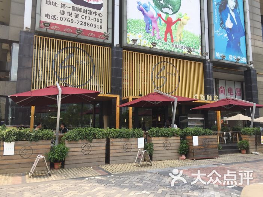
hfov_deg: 61.7
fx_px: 220
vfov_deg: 48.2
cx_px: 132
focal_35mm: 29
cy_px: 98
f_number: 2.2
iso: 32
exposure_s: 1/439
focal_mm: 4.15
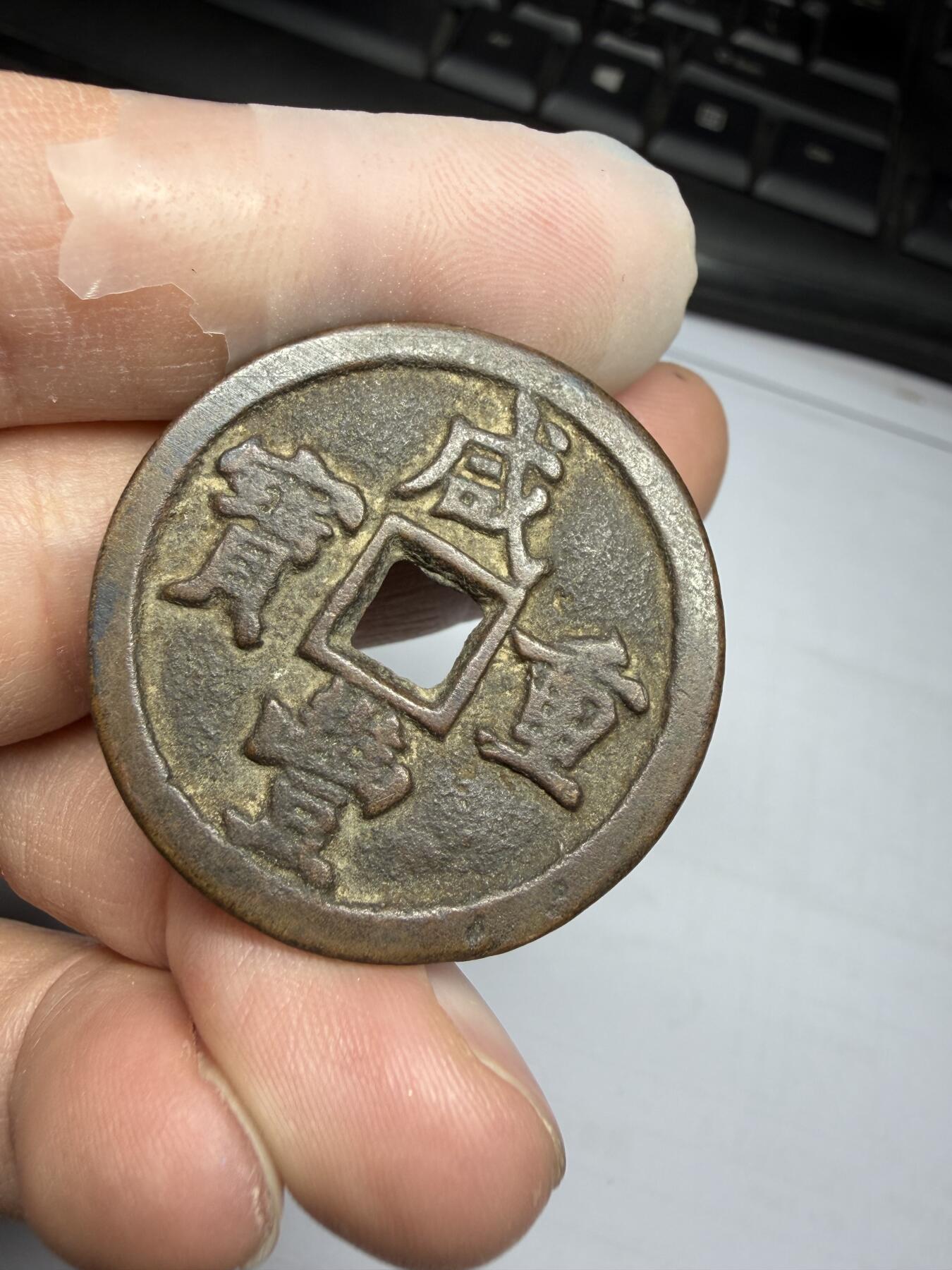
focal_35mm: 26
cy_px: 635
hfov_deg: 53.1
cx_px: 476
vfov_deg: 67.3
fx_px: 953
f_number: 2.2
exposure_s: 1/121
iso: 64
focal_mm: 2.22
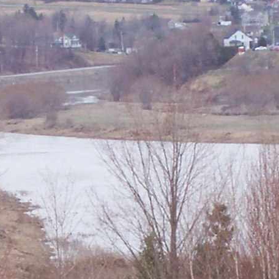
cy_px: 143
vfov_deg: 3.8
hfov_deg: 3.8
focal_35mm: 456
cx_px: 192
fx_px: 4158
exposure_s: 1/202
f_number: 4.6
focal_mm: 16.8
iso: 80
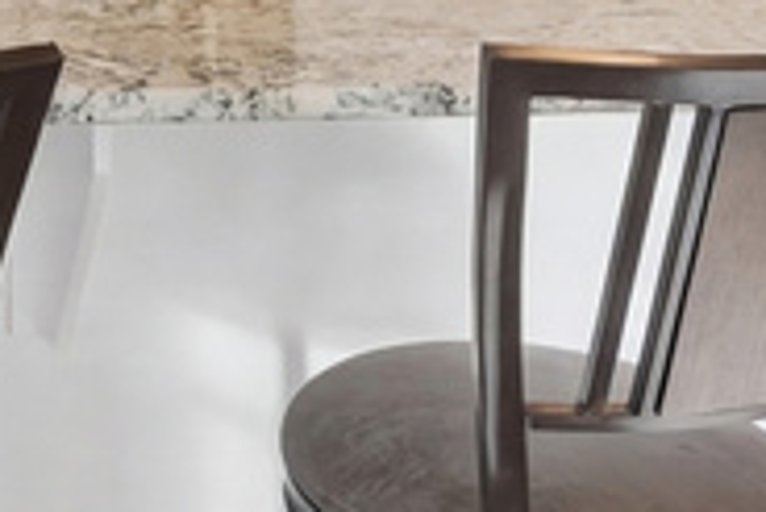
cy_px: -458
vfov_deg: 13.5
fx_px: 1895
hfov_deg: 20.7
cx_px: -254
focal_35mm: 89
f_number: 9
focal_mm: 16
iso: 250
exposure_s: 1/250
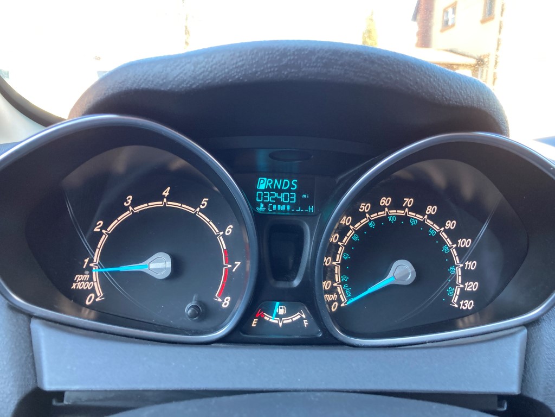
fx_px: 449
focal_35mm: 28
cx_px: 278
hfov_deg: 63.4
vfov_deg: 49.7
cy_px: 208
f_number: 1.8
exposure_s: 1/71
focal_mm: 3.99
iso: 80
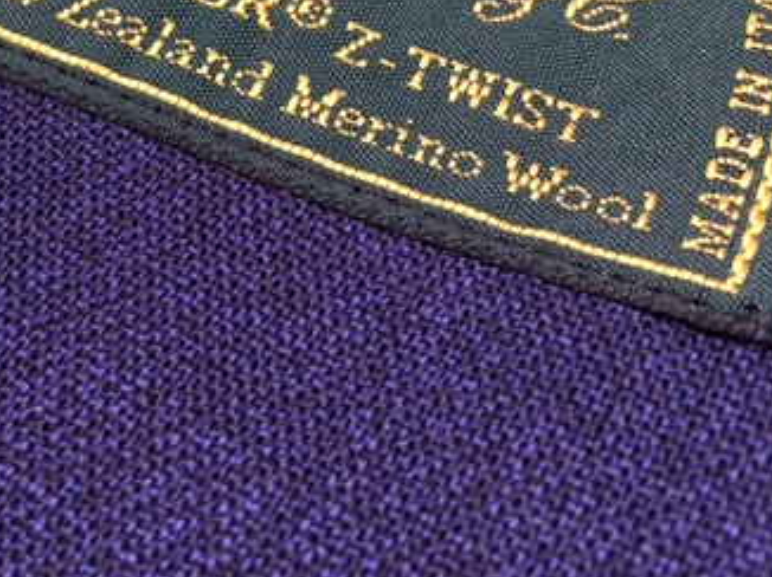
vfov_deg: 25.2
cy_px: 123
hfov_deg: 33.2
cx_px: 197
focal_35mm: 57
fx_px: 1270
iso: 80
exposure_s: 1/30
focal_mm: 4.15
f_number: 2.2
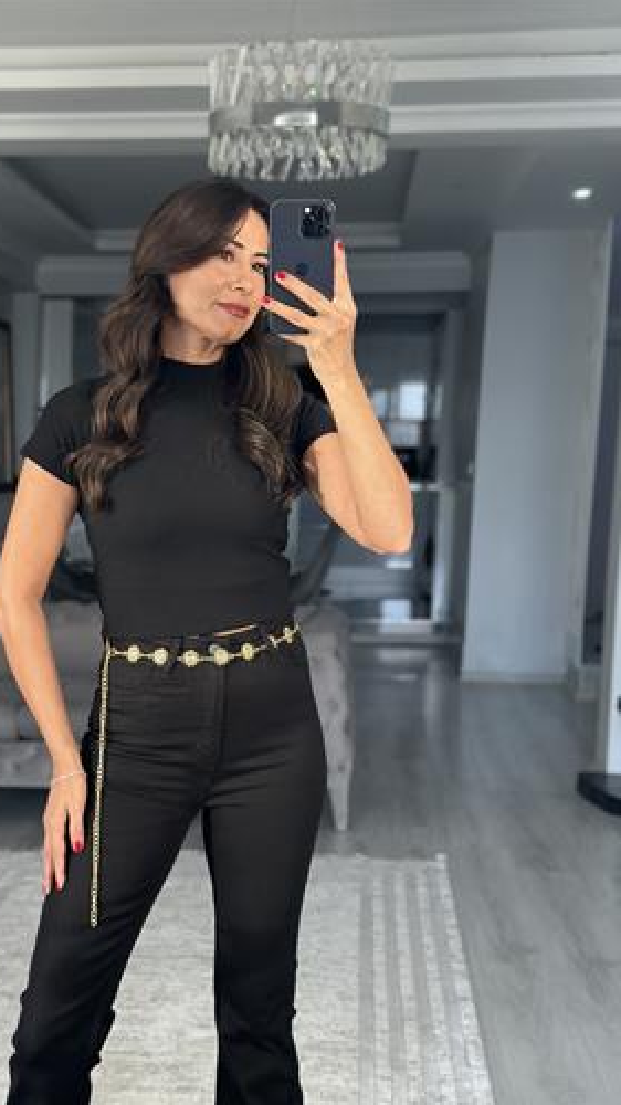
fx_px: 1553
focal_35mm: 53
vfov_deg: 39.2
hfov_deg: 22.5
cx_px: 210
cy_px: 555
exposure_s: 1/80
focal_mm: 6.86
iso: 125
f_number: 1.78
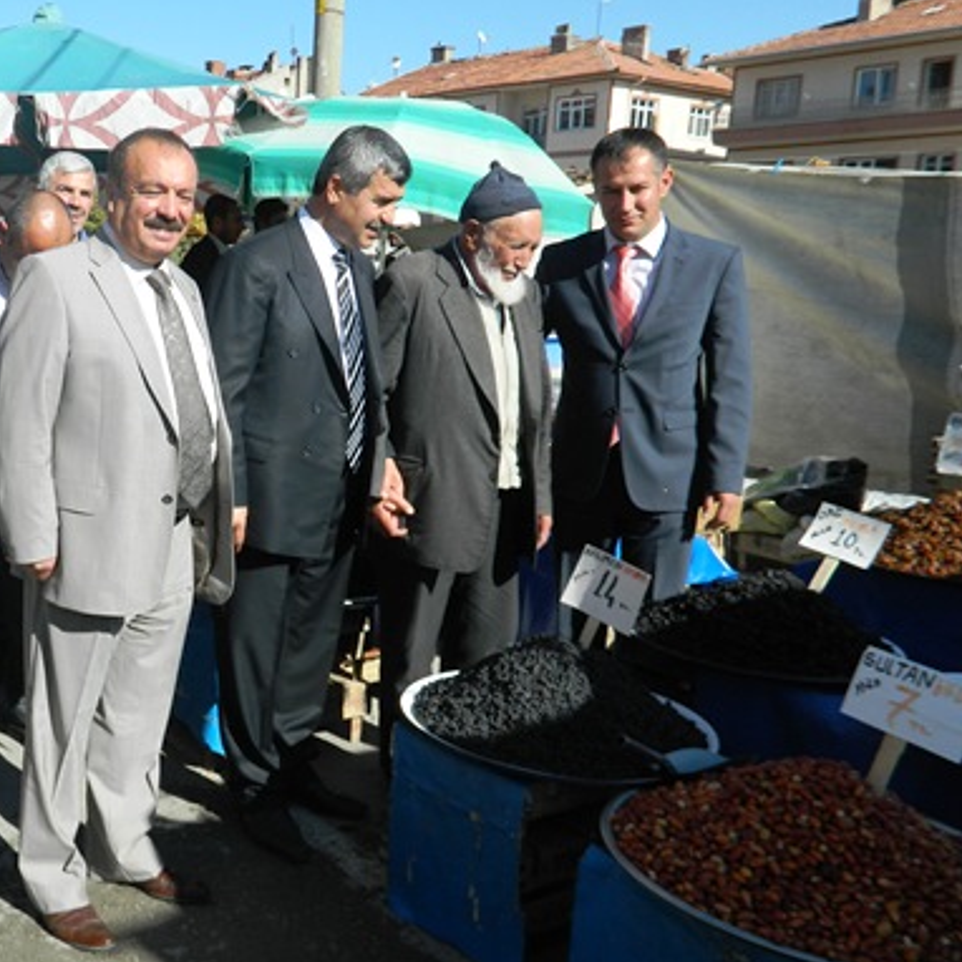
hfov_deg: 42.4
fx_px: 1163
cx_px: 159
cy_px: 458
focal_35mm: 37
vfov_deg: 44.9
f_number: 3.1
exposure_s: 1/800
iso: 80
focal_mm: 4.5
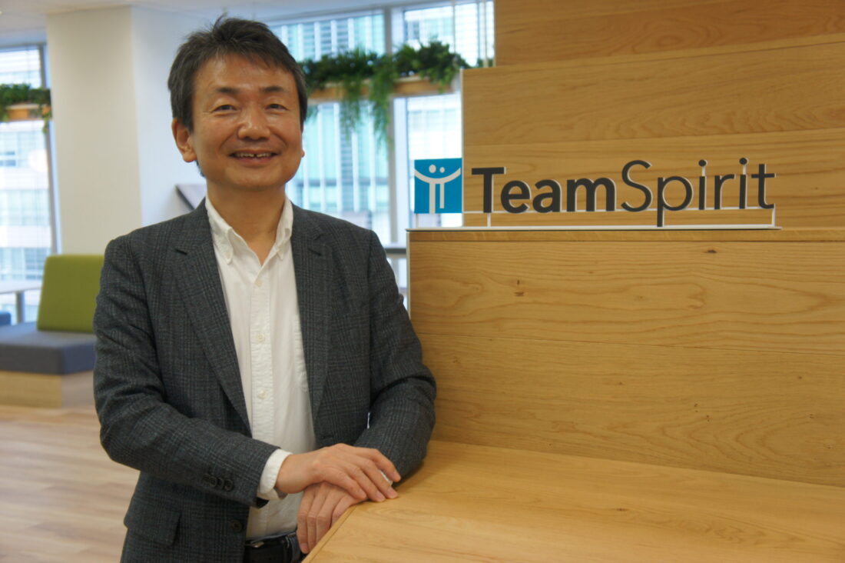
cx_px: 422
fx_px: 1126
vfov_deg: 28.0
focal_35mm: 48
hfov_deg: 41.1
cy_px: 282
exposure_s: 1/50
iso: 250
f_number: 4.5
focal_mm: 32
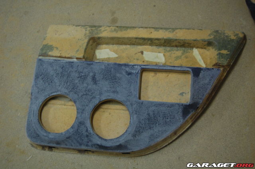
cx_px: 128
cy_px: 84
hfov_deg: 43.7
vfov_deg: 29.7
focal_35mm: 45
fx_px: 318
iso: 800
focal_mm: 30
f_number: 4.2
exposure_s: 1/15
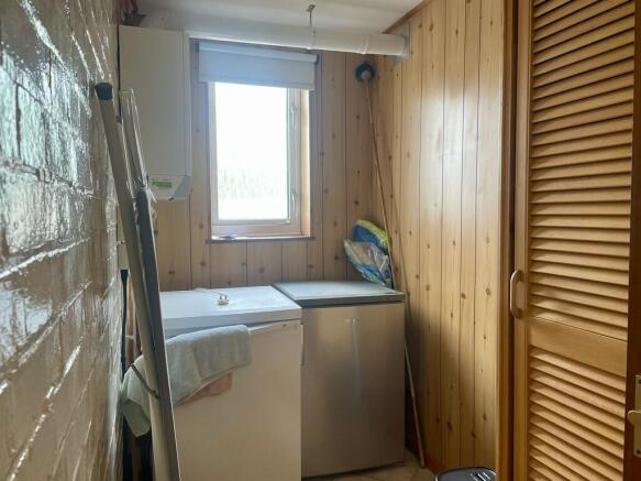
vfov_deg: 53.0
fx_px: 481
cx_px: 320
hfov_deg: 67.3
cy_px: 240
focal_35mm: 26
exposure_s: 1/100
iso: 100
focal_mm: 4.2
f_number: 1.6
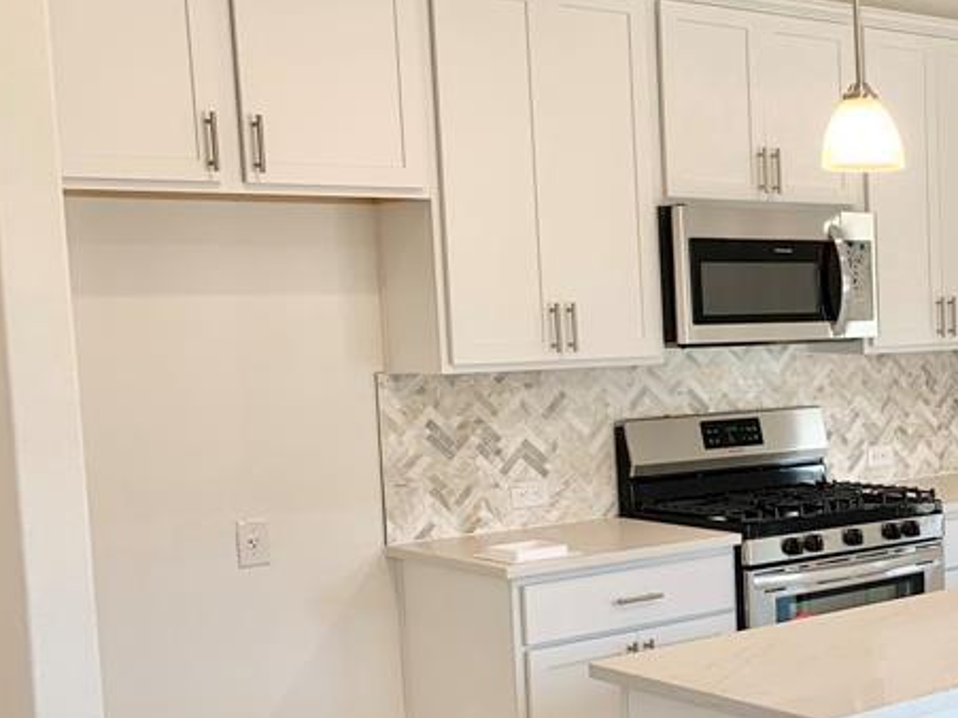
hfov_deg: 29.7
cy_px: 491
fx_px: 1632
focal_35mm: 59
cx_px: 1034
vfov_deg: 24.7
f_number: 1.8
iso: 40
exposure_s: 1/120
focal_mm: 4.25
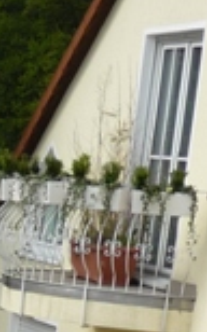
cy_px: 688
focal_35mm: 209
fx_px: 1890
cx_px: -252
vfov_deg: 9.3
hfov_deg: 6.1
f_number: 3.8
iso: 100
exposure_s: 1/400
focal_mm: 6.3
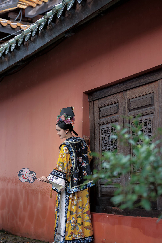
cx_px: 81
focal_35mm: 70
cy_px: 122
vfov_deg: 28.8
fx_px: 472
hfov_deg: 19.5
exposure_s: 1/250
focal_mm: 70
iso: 100
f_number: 2.8
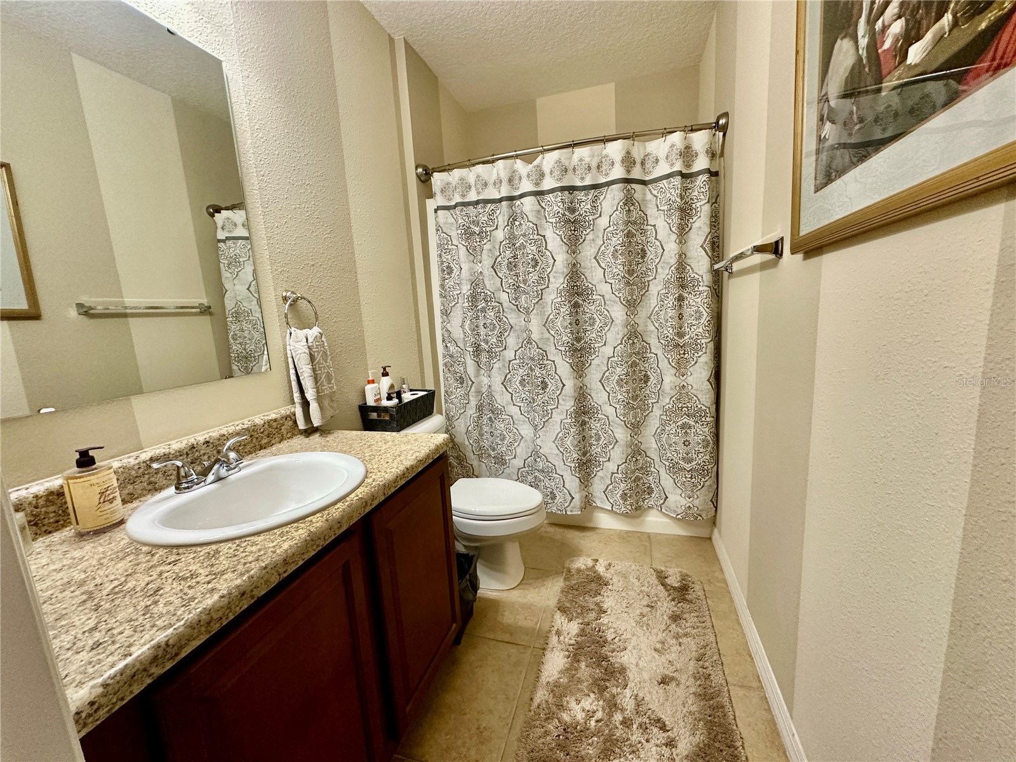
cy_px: 381
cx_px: 508
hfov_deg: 102.1
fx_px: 411
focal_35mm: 14
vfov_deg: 85.7
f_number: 2.2
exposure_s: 1/120
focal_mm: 2.22
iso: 320
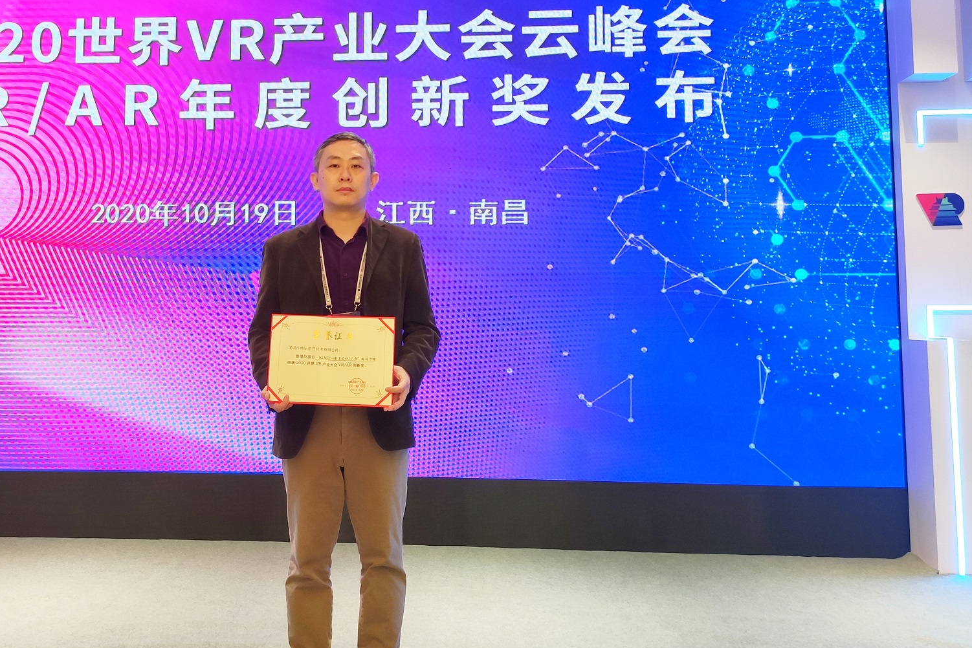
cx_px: 332
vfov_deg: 36.6
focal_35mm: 36
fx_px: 972
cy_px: 235
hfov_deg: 52.2
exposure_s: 1/50
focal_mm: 4.77
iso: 245
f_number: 1.75
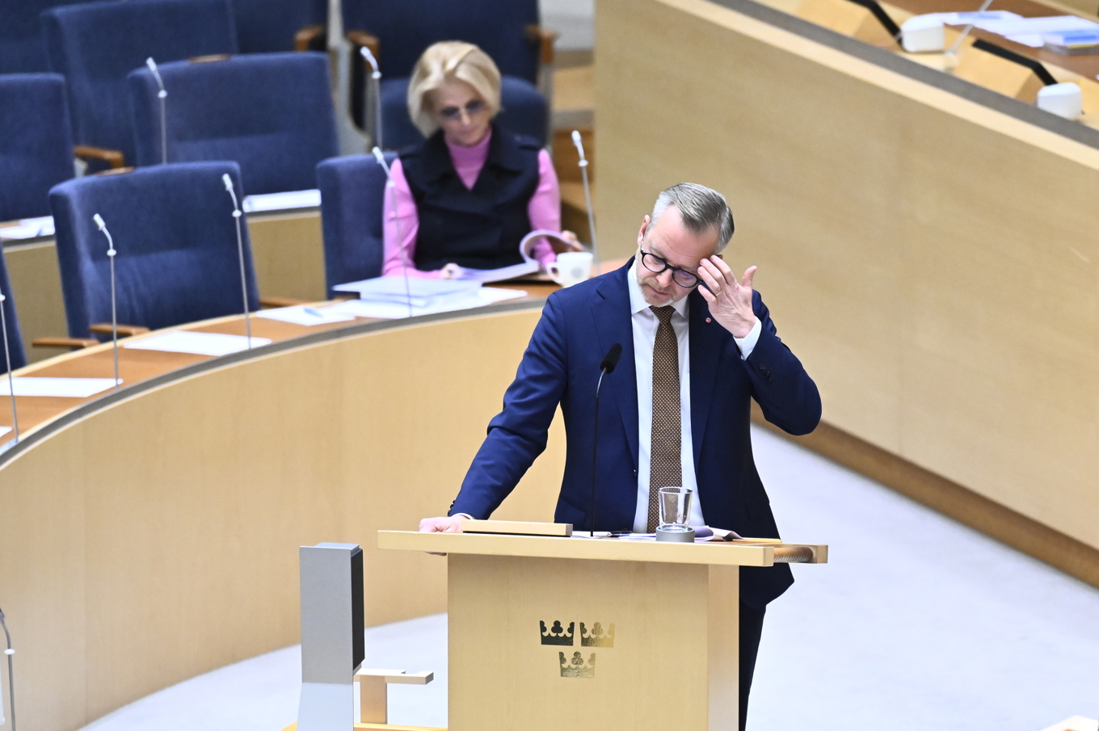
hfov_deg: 10.3
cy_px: 366
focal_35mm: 200
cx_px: 550
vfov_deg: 6.9
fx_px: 6102
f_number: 2.8
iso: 2500
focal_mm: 200
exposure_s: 1/400
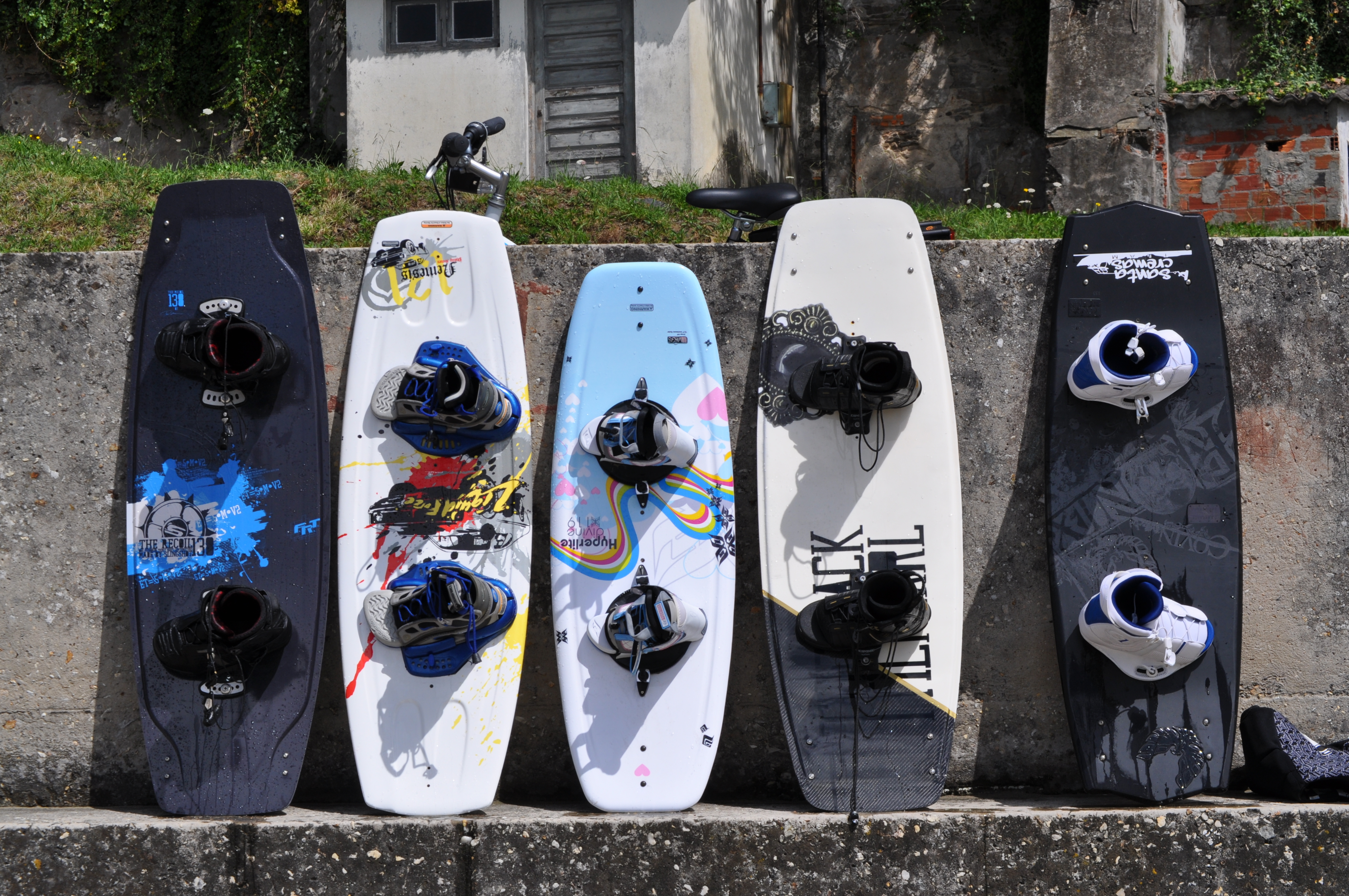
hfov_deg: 24.6
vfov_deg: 16.5
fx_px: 3088
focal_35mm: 82
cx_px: 674
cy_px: 448
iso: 200
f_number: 11
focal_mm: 55
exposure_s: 1/500
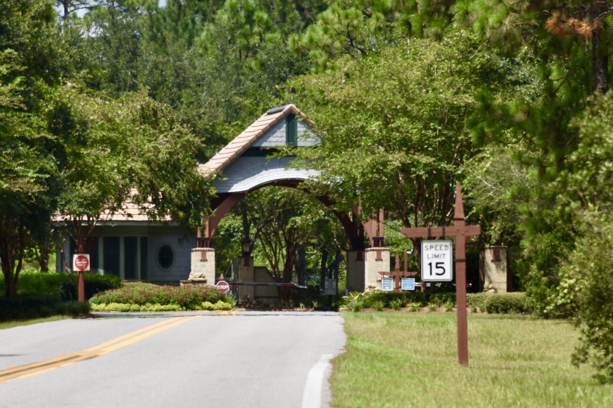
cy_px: 266
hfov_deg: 5.8
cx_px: 206
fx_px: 6044
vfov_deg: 3.9
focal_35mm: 355
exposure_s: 1/250
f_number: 9
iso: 100
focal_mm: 140
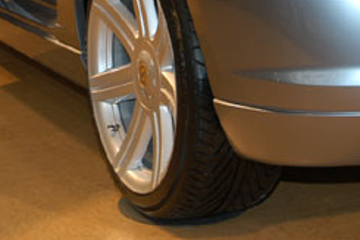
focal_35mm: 141
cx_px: 140
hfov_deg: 14.5
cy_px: -80
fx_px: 1409
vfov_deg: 9.5
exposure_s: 1/60
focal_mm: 34
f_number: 5
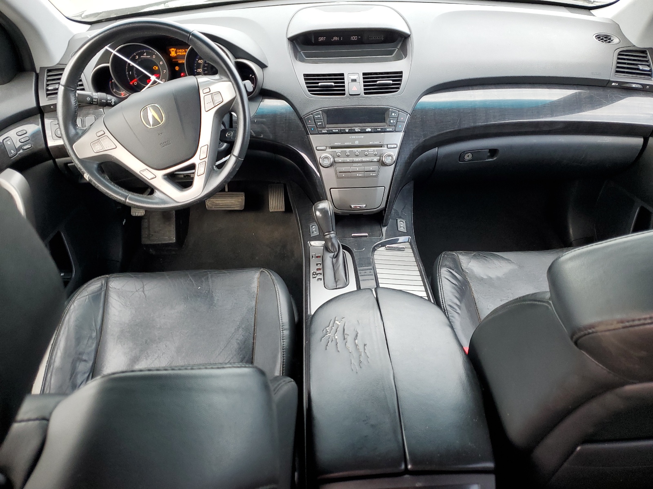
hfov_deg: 67.3
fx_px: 490
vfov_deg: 53.1
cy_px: 244
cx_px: 326
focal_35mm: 26
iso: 79
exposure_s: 1/120
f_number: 1.5
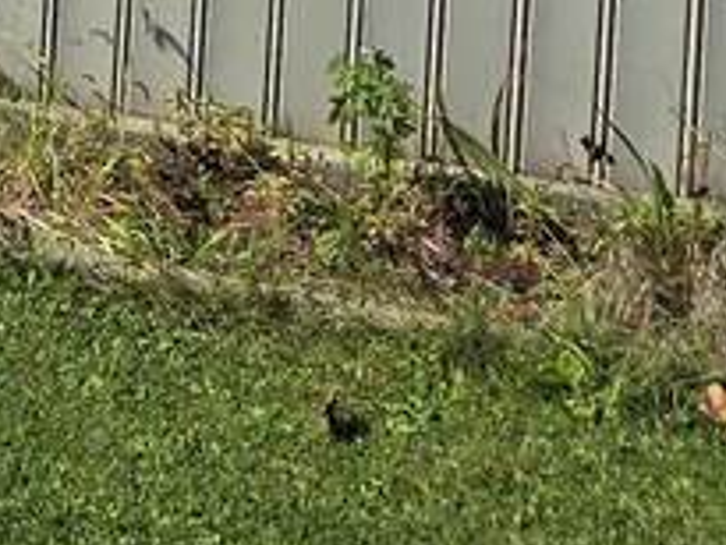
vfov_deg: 15.1
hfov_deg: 20.1
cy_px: -520
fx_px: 1700
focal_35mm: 81
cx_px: -425
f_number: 1.9
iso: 40
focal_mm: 2.2
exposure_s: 1/2790
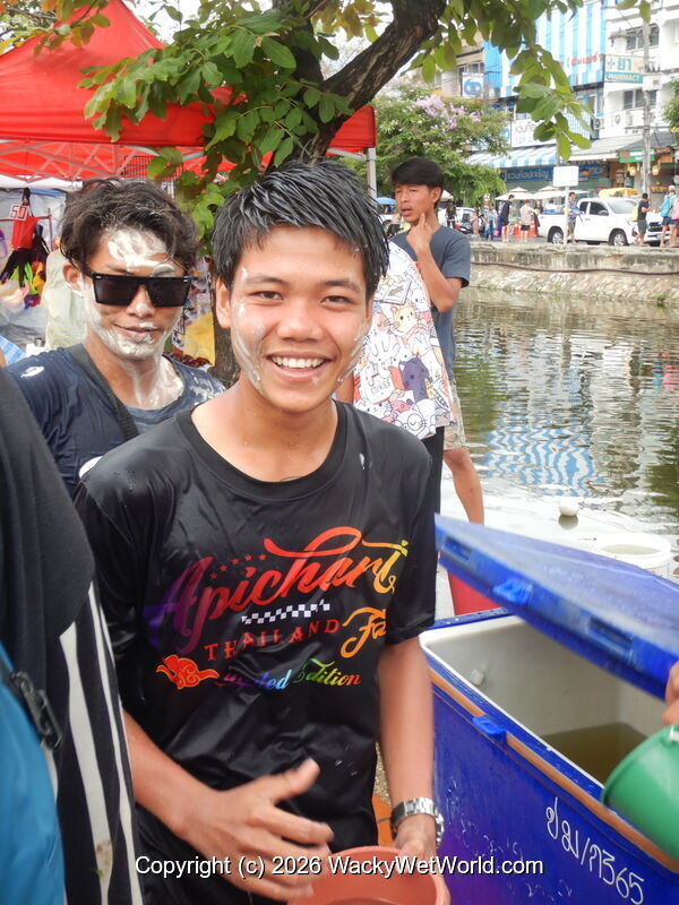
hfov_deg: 32.9
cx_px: 340
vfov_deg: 42.9
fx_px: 1151
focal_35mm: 44
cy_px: 452
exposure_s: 1/80
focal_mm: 7.8
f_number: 4.3
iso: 125
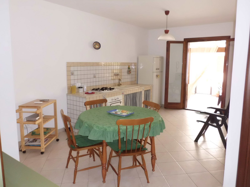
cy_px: 94
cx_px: 125
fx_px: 188
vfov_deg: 53.1
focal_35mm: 26
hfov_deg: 67.3
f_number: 3.2
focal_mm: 4.6
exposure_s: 1/60
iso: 400
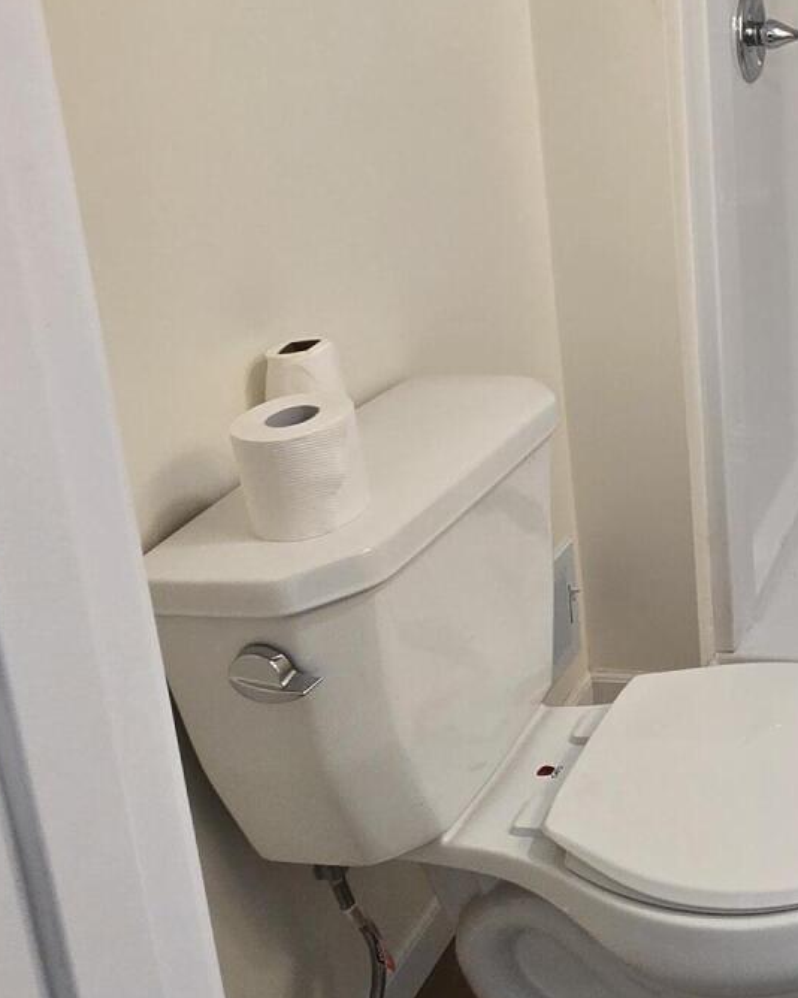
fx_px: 1122
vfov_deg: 45.7
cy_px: 211
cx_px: 982
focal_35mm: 38
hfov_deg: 31.9
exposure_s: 1/60
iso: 80
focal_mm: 2.2
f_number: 2.2
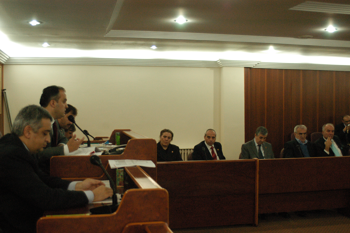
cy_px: 116
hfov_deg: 46.4
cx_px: 175
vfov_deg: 31.8
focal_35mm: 42
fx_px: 408
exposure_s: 1/180
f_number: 3
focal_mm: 28
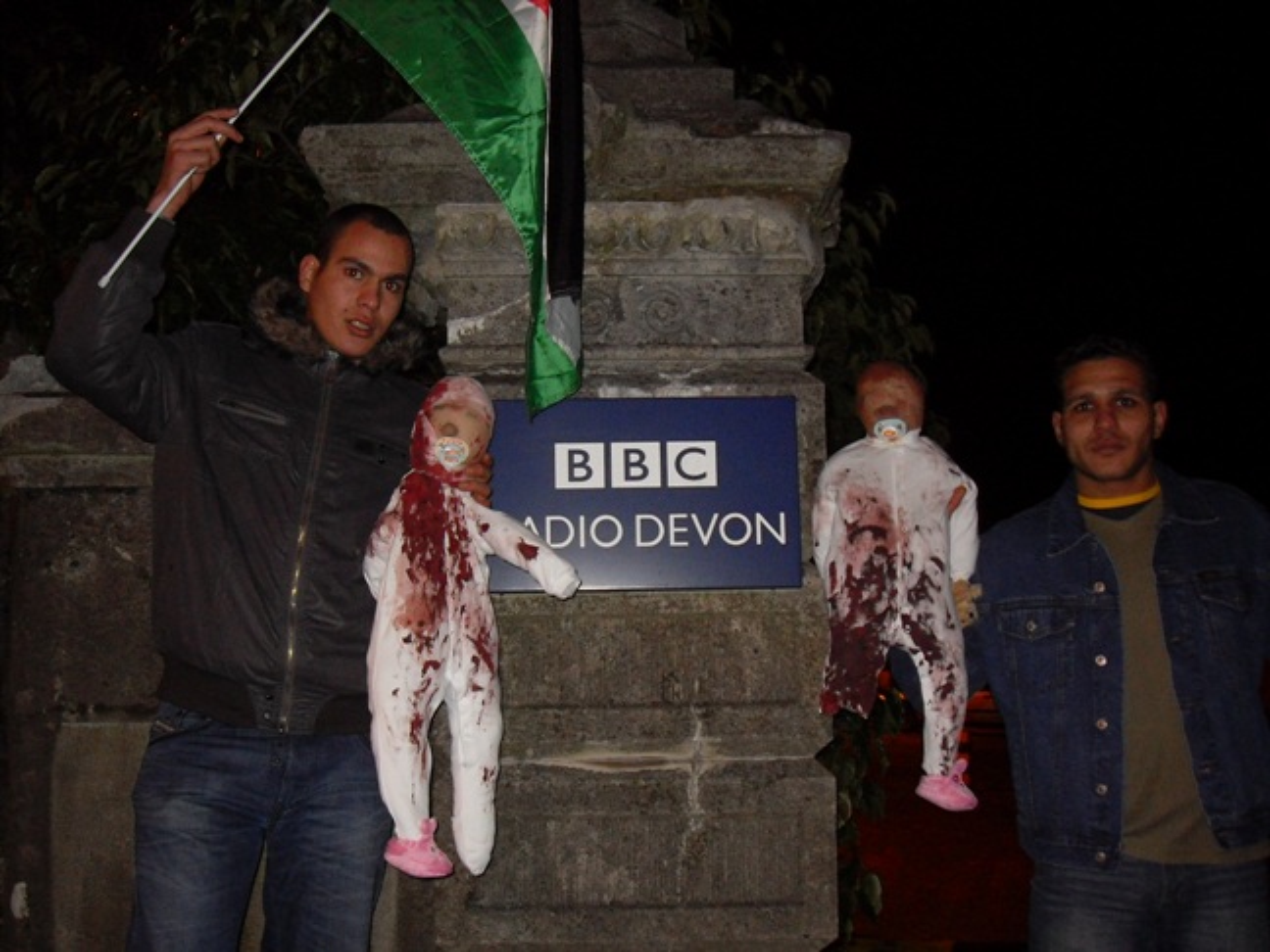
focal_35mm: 37
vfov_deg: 38.7
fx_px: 1357
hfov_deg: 50.1
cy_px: 476
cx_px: 635
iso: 200
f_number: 2.8
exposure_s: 1/15
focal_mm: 6.3
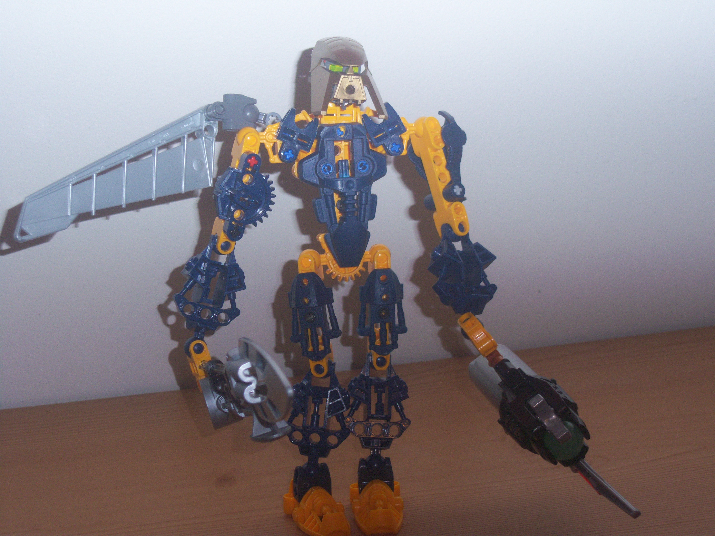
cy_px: 268
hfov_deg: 24.1
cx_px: 358
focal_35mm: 81
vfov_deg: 18.2
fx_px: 1673
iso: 200
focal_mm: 17.1
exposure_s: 1/80
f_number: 4
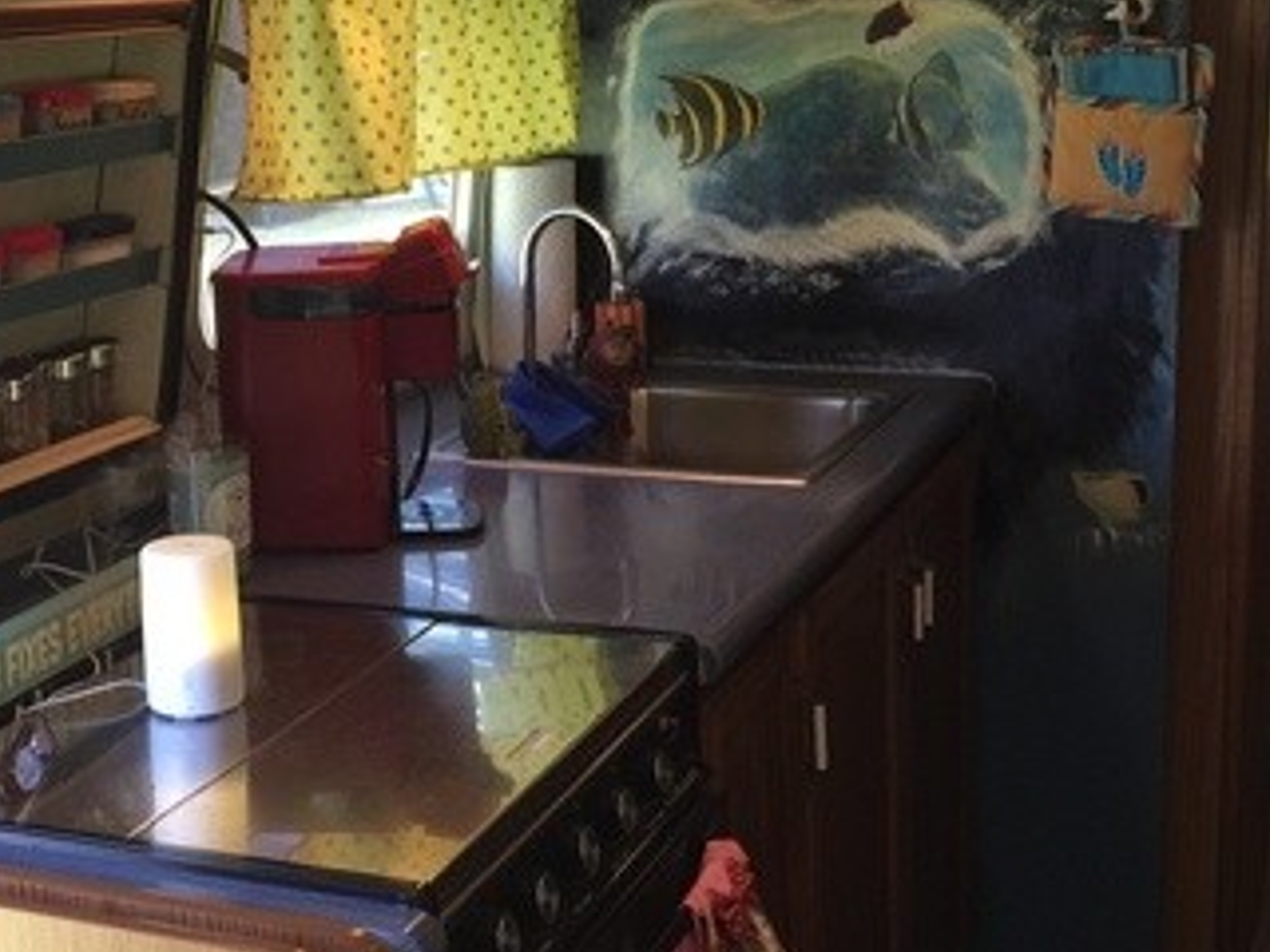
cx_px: 452
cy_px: 409
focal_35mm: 58
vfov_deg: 25.2
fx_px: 2128
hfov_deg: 33.0
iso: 40
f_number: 2.2
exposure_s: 1/30
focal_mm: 4.15
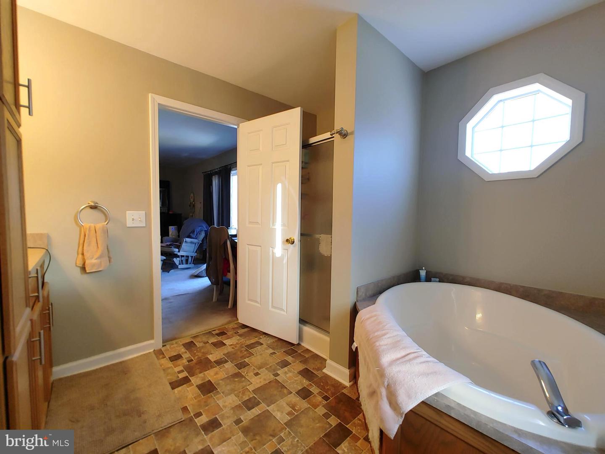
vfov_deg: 81.7
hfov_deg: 98.2
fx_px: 262
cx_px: 302
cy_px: 227
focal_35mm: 15
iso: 150
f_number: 1.9
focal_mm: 1.78
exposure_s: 1/30
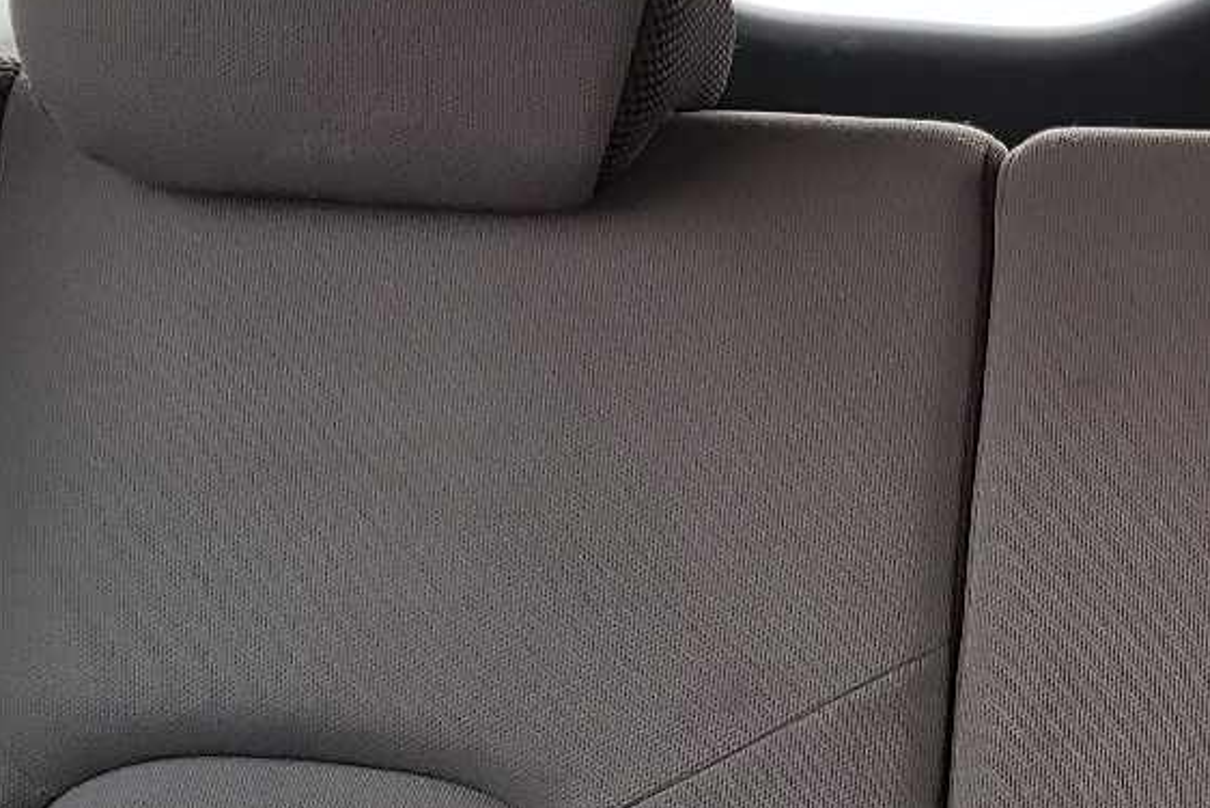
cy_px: 543
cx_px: 1199
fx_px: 2589
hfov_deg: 25.1
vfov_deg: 17.7
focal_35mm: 77
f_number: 1.5
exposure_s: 1/60.2
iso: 63
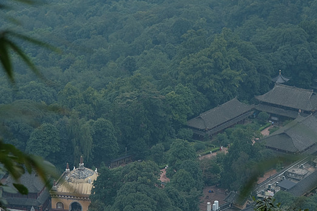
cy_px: 157
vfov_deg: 7.5
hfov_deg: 11.2
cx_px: 180
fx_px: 1620
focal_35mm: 184
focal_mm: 80
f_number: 4
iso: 200
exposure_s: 1/500
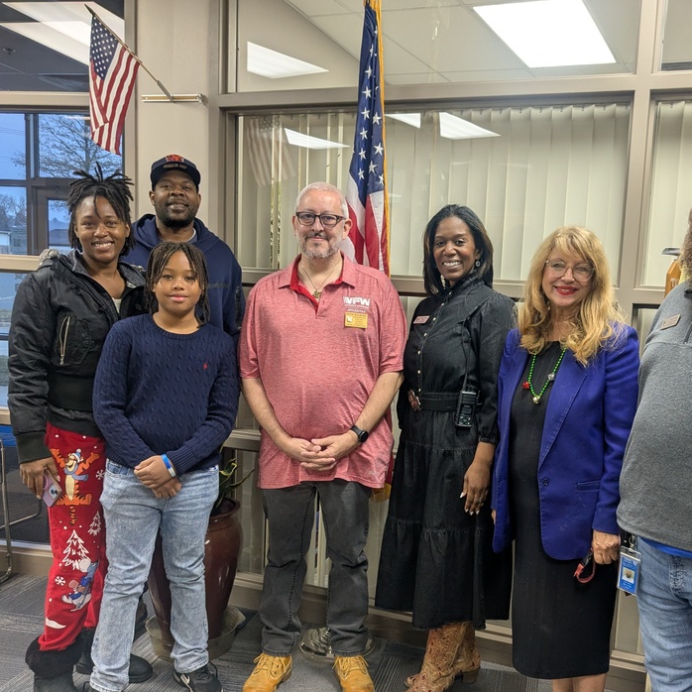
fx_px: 792
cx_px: 433
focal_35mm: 35
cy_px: 370
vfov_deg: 47.2
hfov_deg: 46.8
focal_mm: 4.38
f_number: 1.73
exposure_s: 1/40
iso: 70
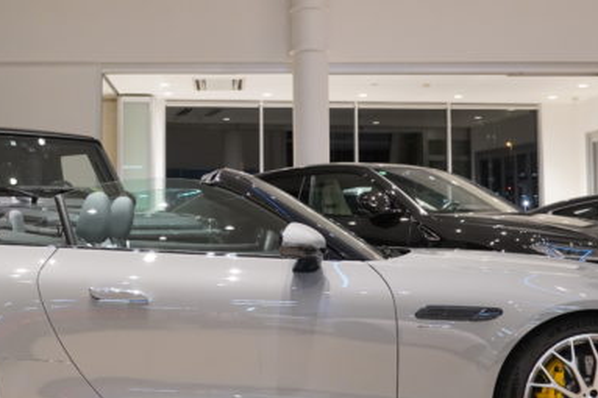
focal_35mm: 58
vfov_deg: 23.3
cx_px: 233
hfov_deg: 34.4
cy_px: 147
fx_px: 963
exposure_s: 1/160
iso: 1600
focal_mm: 20
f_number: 4
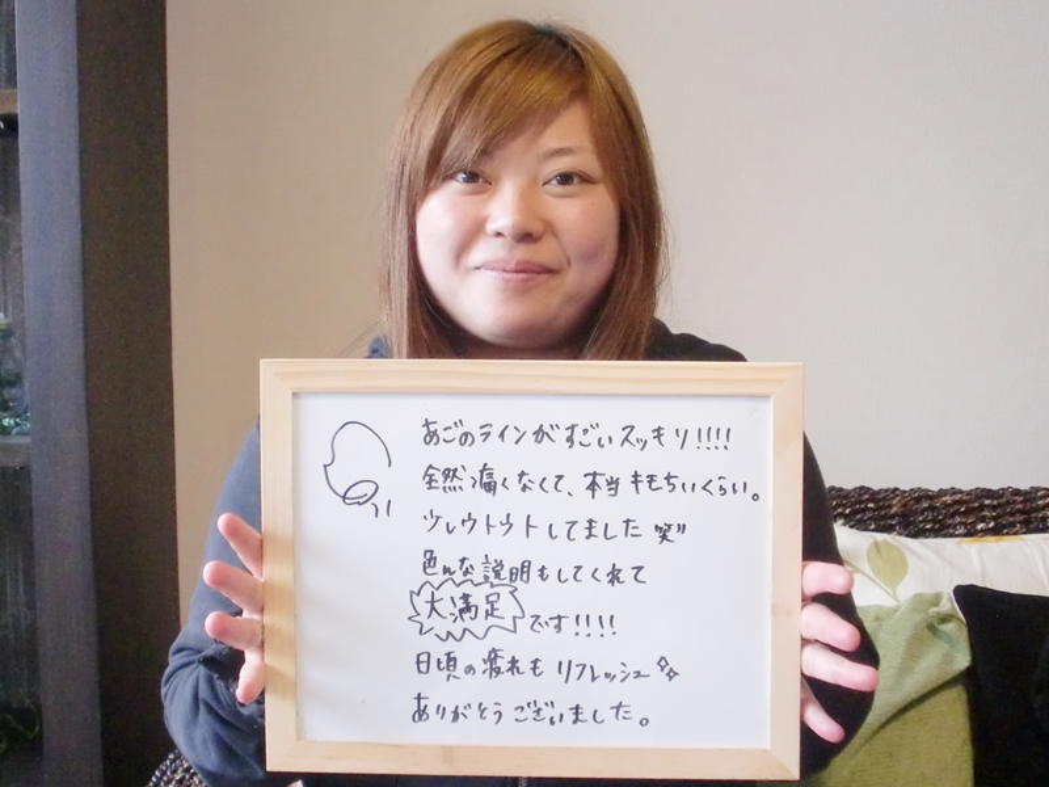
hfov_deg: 47.9
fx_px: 1182
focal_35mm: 39
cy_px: 394
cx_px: 524
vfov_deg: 36.8
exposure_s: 1/60
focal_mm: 6.51
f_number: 3.1
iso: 400
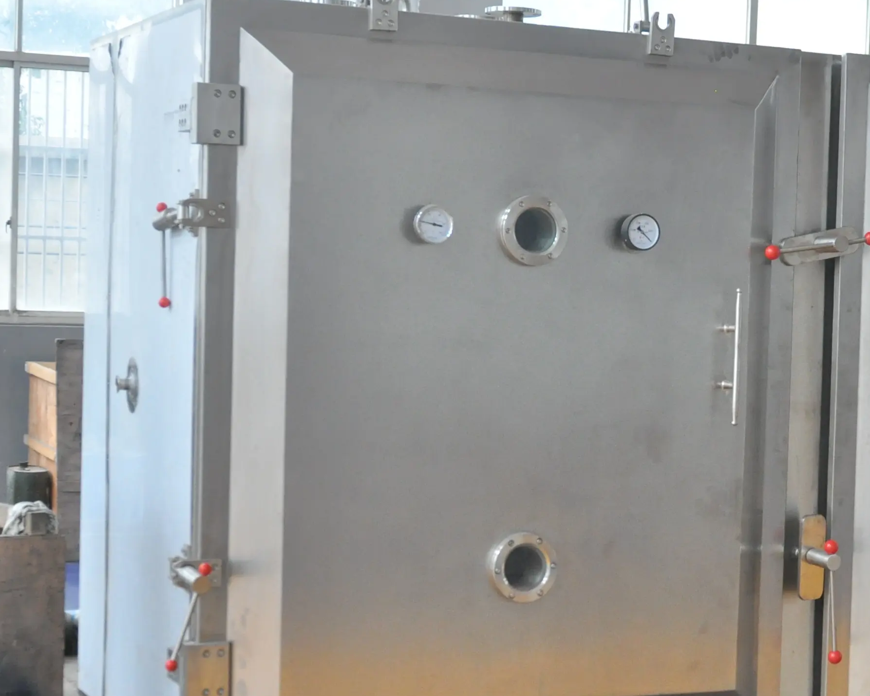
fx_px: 2086
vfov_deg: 18.9
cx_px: 701
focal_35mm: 81
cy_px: 477
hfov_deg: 23.2
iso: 800
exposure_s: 1/125
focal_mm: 24
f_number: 5
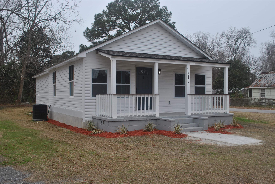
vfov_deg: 37.0
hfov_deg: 53.1
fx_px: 275
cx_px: 138
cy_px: 92
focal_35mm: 36
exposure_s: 1/200
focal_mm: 24
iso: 100
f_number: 7.1
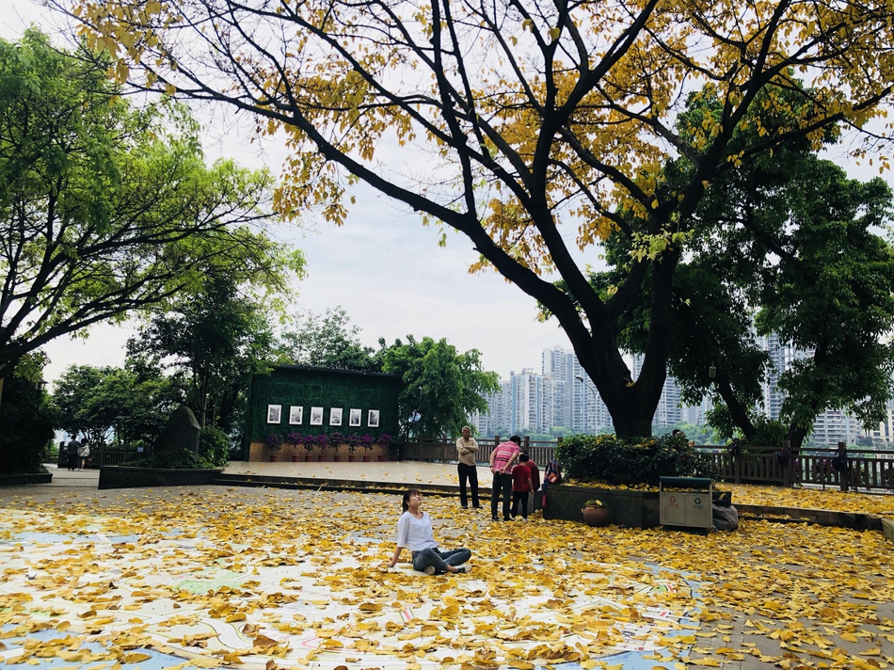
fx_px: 723
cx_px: 447
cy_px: 335
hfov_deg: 63.5
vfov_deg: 49.7
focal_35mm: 28
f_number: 1.8
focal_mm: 3.99
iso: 20
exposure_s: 1/941
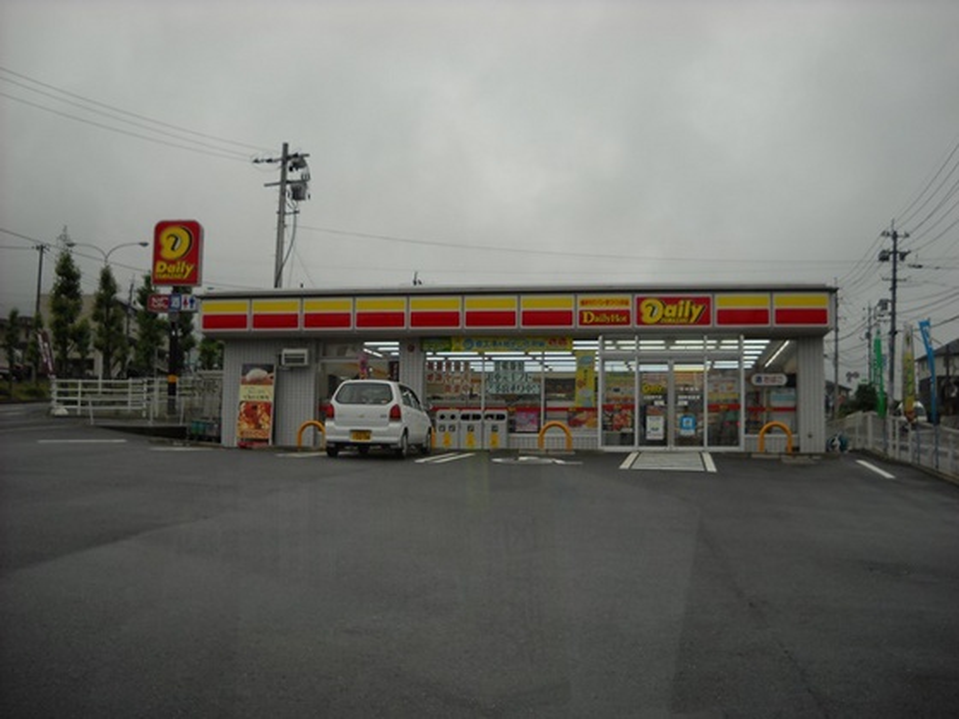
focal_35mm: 41
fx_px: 1136
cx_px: 480
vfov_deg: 35.1
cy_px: 360
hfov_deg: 45.8
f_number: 3.1
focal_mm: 6.72
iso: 64
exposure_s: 1/250
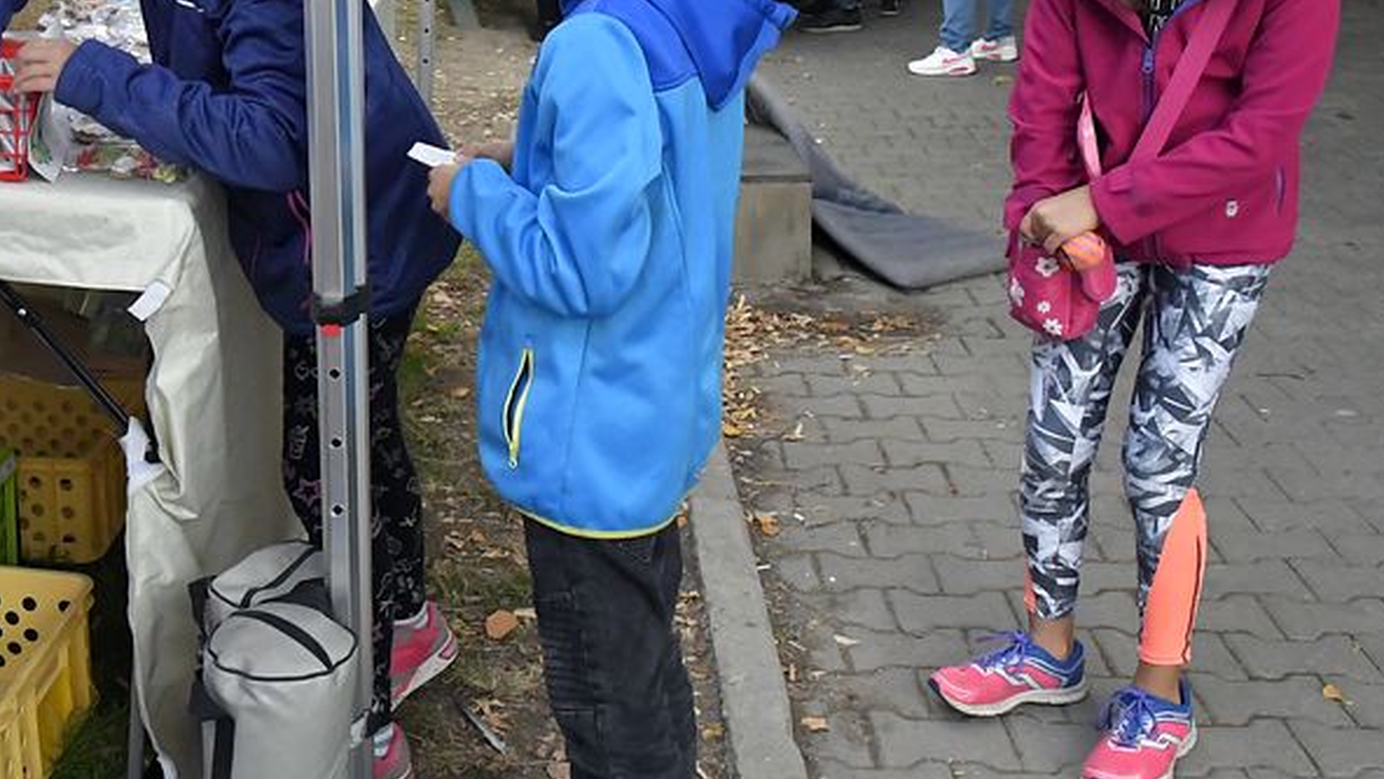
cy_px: 255
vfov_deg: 23.4
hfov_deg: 39.1
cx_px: 295
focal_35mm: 51
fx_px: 1872
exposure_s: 1/160
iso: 5000
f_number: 5.6
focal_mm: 16
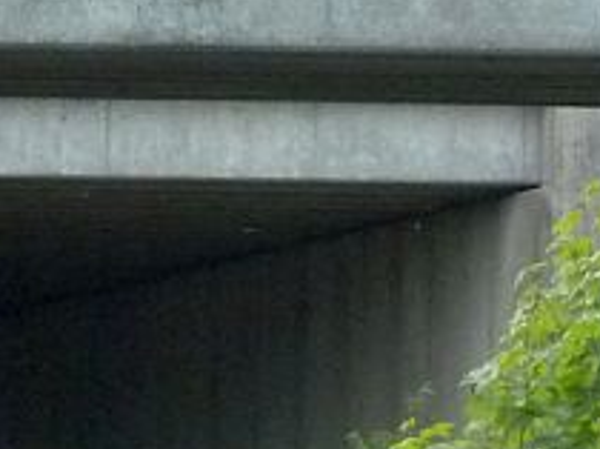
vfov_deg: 2.2
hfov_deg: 3.0
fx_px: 11565
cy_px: 480
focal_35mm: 668
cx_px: 957
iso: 500
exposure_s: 1/80
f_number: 4.5
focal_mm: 22.5
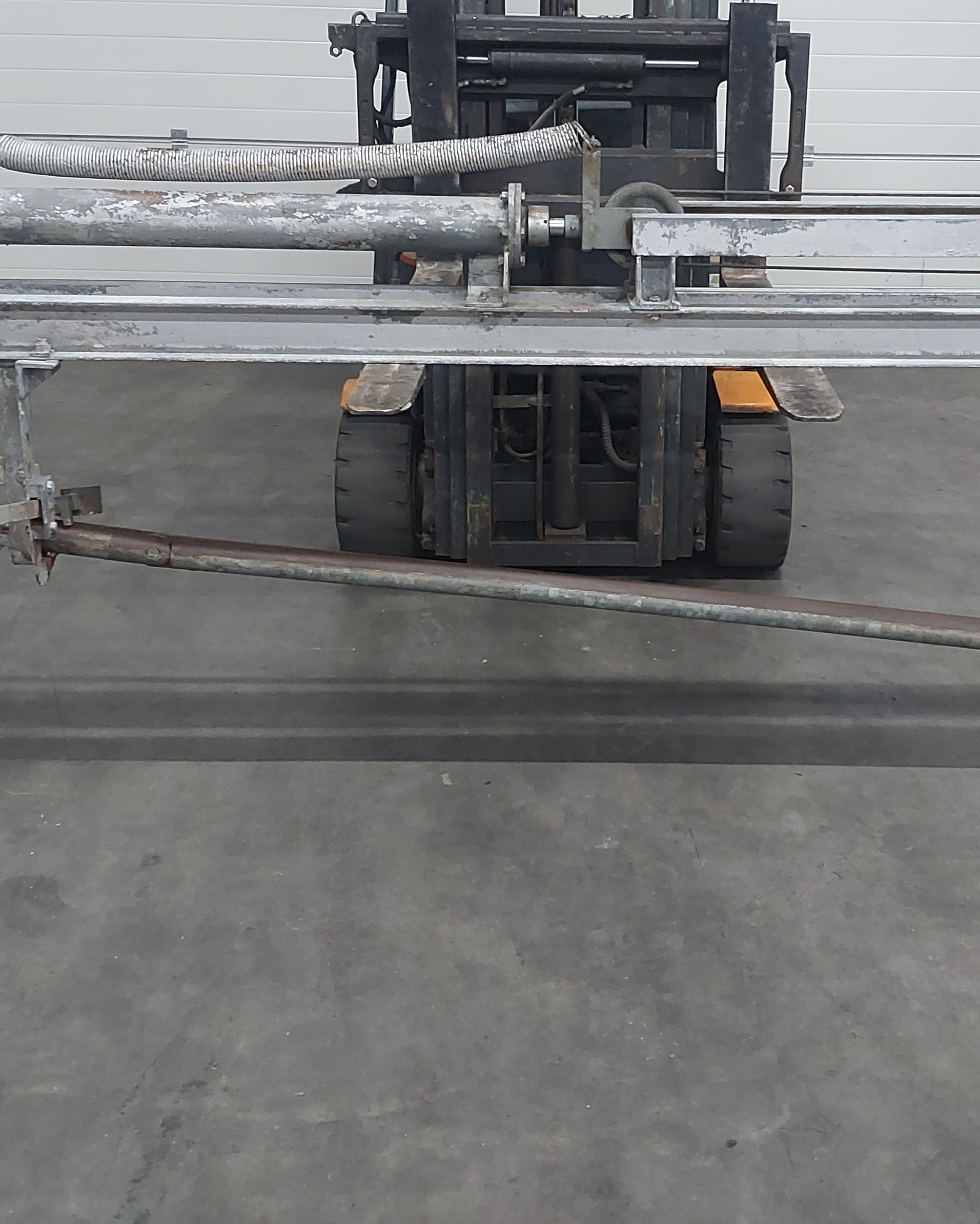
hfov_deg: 33.3
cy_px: 446
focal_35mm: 45
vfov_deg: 40.8
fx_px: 1631
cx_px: 615
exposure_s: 1/33.3
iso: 320
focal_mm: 4
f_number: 1.8
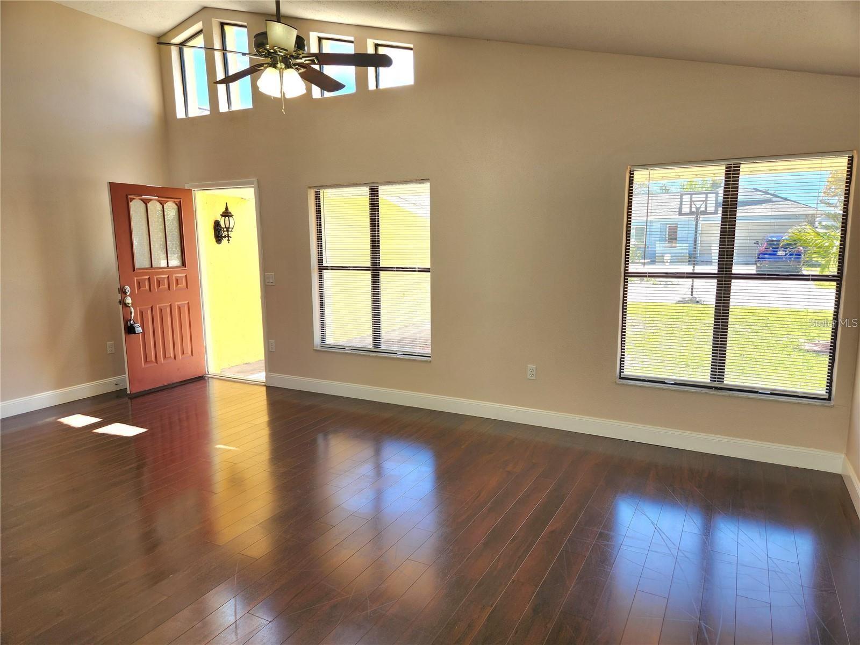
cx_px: 430
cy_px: 322
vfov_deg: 58.9
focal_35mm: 23
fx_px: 571
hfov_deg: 73.9
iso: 20
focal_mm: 5.4
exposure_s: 1/192
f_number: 1.8
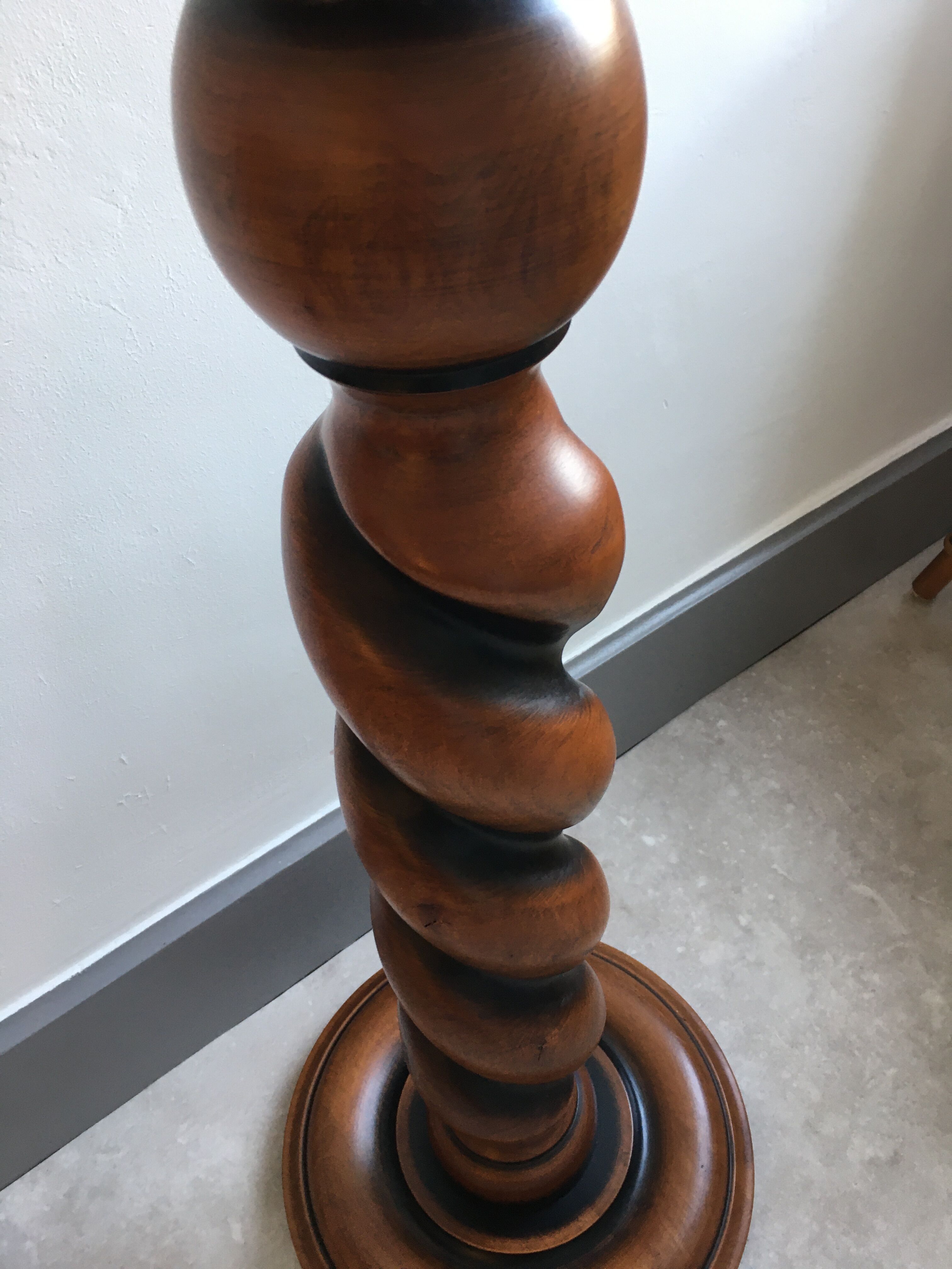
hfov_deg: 48.2
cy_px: 634
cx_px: 476
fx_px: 1063
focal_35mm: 29
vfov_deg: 61.7
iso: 80
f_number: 2.2
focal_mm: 4.15
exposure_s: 1/33
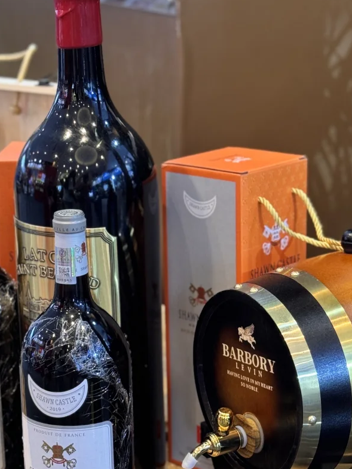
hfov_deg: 16.8
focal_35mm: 88
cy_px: 268
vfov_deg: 22.2
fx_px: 1193
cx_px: 157
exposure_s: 1/50
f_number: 1.78
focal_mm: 6.76
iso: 200
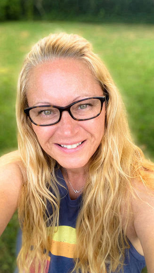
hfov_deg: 35.7
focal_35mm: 33
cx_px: 77
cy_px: 137
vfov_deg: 59.5
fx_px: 239
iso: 50
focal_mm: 2.71
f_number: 2.2
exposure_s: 1/122
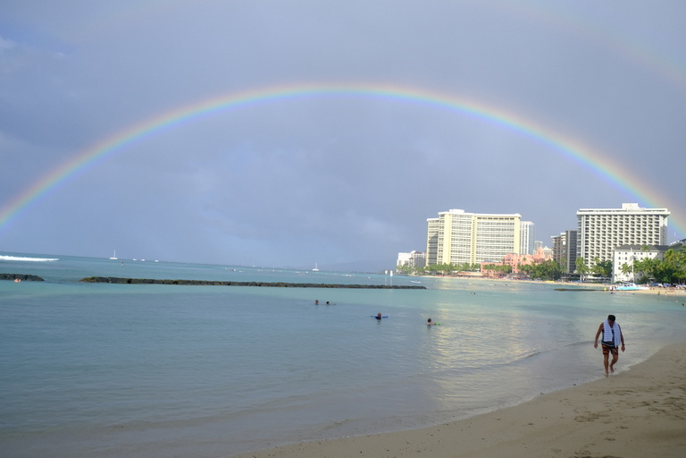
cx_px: 343
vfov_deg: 47.9
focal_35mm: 27
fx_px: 514
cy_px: 229
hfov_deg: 67.4
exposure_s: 1/500
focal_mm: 18
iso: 160
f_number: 5.6
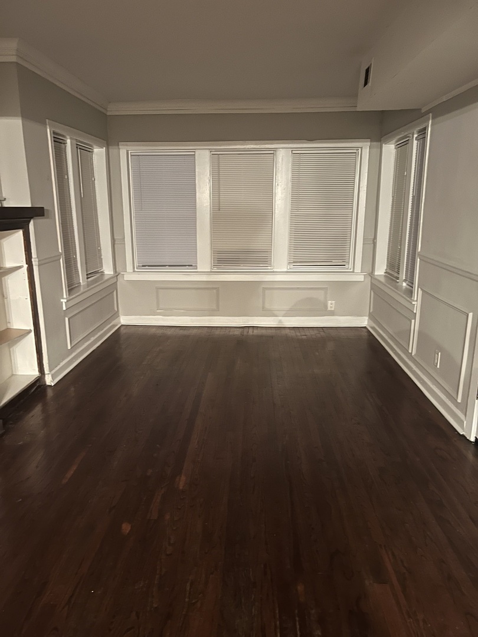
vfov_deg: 67.3
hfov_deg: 53.1
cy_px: 318
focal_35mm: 26
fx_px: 479
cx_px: 239
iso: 500
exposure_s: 1/12
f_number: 1.5
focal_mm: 5.7
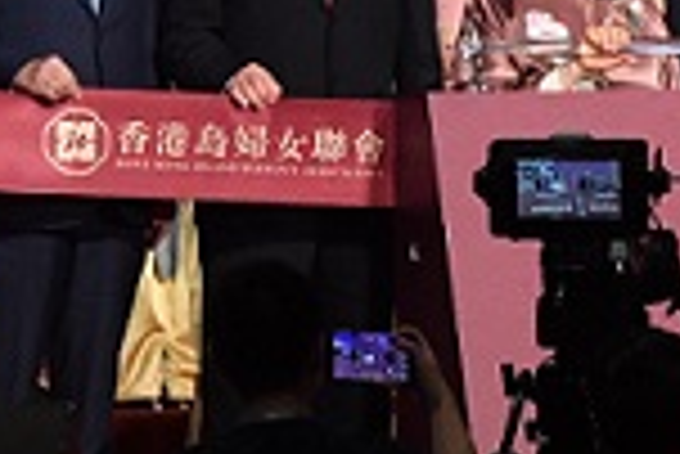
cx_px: 1022
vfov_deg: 1.4
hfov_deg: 2.0
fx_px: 19209
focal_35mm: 1016
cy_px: -79
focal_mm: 145
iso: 4000
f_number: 6.3
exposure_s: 1/320
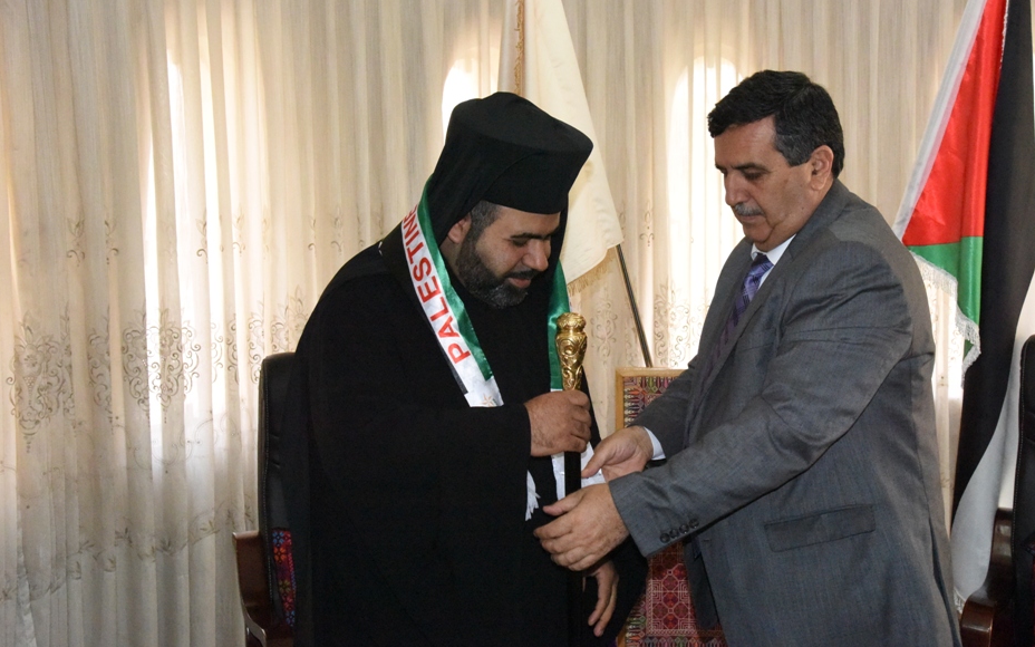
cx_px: 569
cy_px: 287
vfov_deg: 28.6
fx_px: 1269
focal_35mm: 45
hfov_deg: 44.3
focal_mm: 40
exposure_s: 1/250
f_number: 11
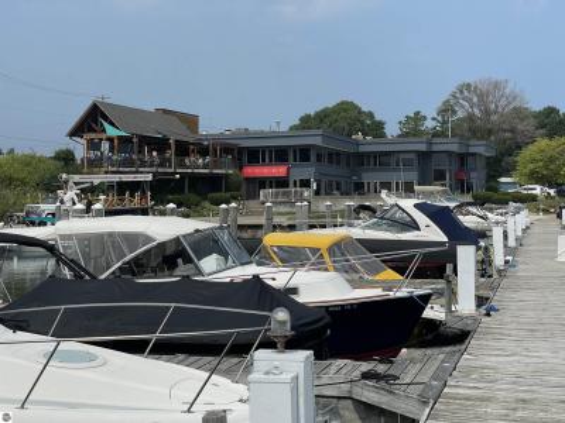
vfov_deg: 28.0
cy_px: 212
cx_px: 282
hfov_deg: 36.8
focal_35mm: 52
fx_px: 849
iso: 25
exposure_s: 1/3425
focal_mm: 6
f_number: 2
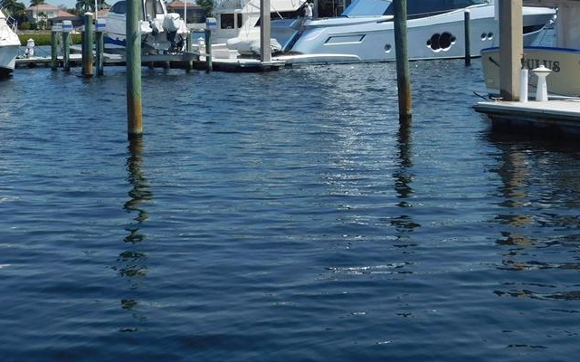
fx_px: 964
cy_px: 26
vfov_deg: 20.8
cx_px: 234
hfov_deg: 33.4
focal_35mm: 61
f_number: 7
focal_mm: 6.3
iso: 125
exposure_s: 1/500
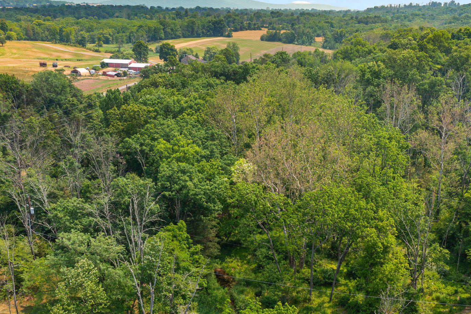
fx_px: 549
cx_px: 302
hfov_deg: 45.9
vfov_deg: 31.6
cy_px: 211
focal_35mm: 42
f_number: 5.6
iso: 100
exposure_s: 1/320
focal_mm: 10.26
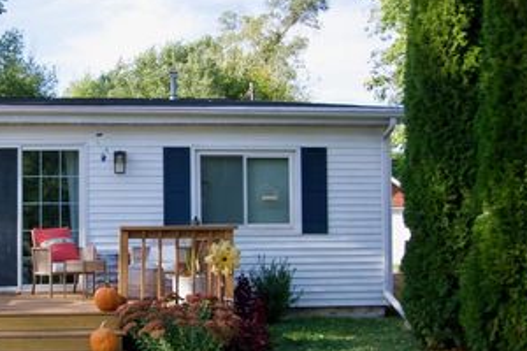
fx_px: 659
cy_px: 226
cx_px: 118
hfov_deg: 42.0
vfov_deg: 29.7
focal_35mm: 45
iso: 400
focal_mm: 18
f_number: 4.5
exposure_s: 1/800
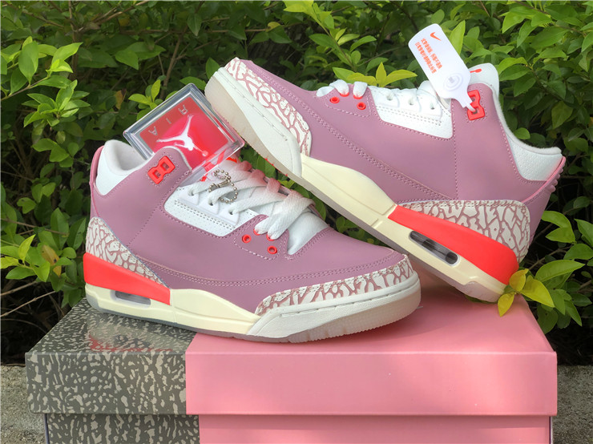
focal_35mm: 52
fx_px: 890
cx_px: 296
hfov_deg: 36.8
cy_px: 222
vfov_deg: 28.0
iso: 16
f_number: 2.4
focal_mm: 6
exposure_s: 1/640
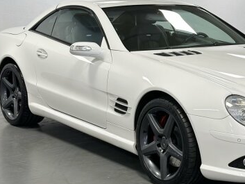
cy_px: 94
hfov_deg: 22.2
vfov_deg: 17.0
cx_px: 192
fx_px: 616
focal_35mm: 87
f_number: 1.78
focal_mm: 6.86
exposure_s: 1/81
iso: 80
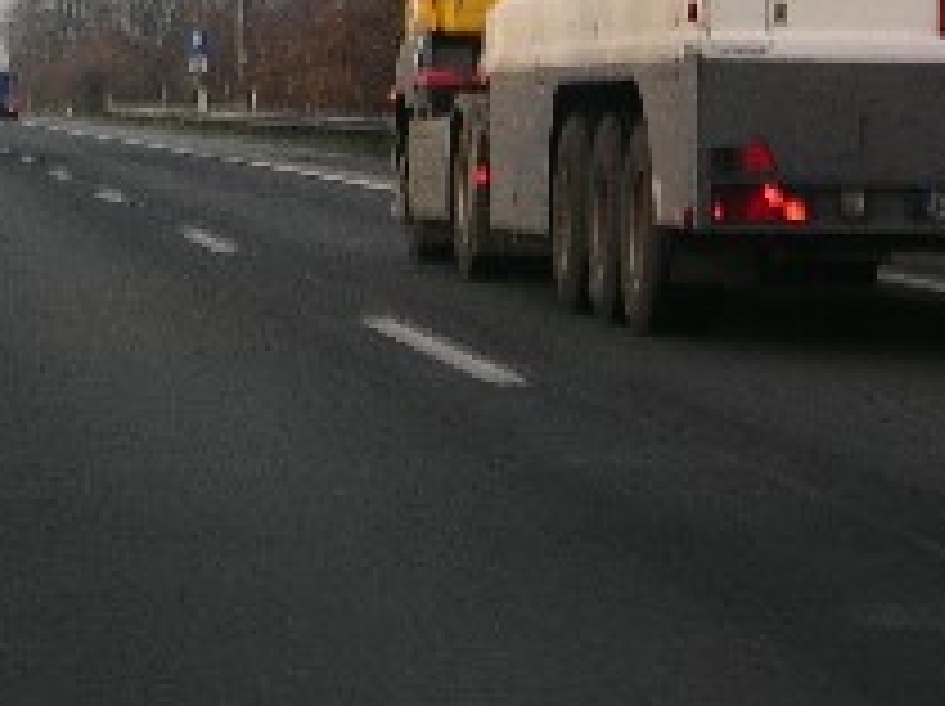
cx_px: -295
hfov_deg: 9.4
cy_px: -243
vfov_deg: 7.1
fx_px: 5645
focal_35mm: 207
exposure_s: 1/84.8
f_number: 4.7
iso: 50
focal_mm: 18.8
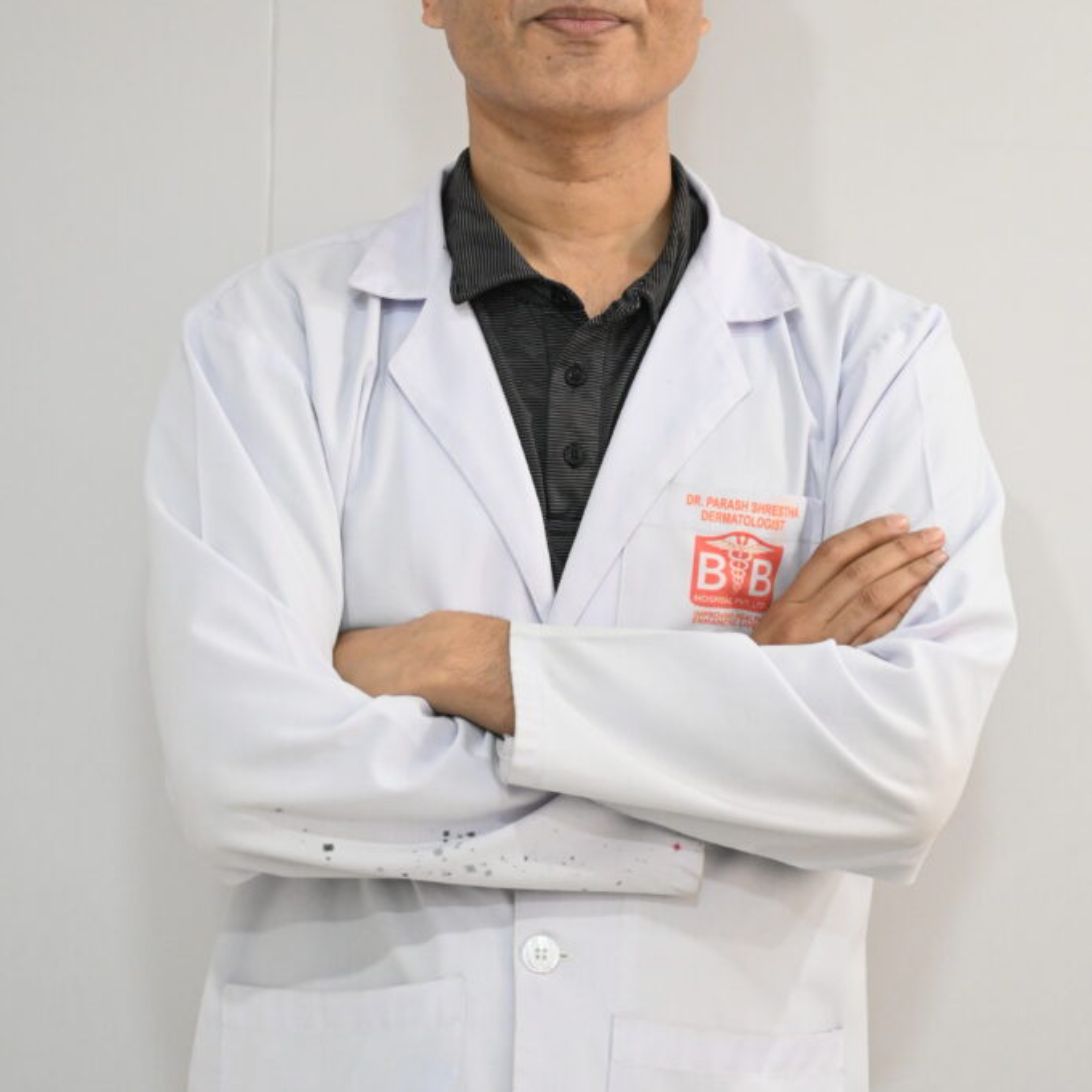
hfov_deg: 18.1
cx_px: 547
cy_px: 390
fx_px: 3426
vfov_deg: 18.1
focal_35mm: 96
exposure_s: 1/80
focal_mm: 50
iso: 3200
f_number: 4.5
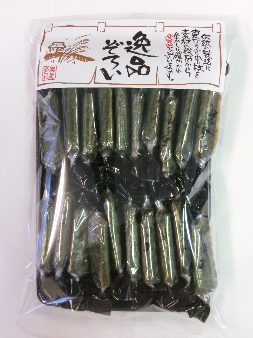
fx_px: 419
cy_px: 169
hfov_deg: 33.6
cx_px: 126
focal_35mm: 43
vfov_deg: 43.9
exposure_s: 1/50
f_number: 4.7
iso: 800
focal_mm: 7.8
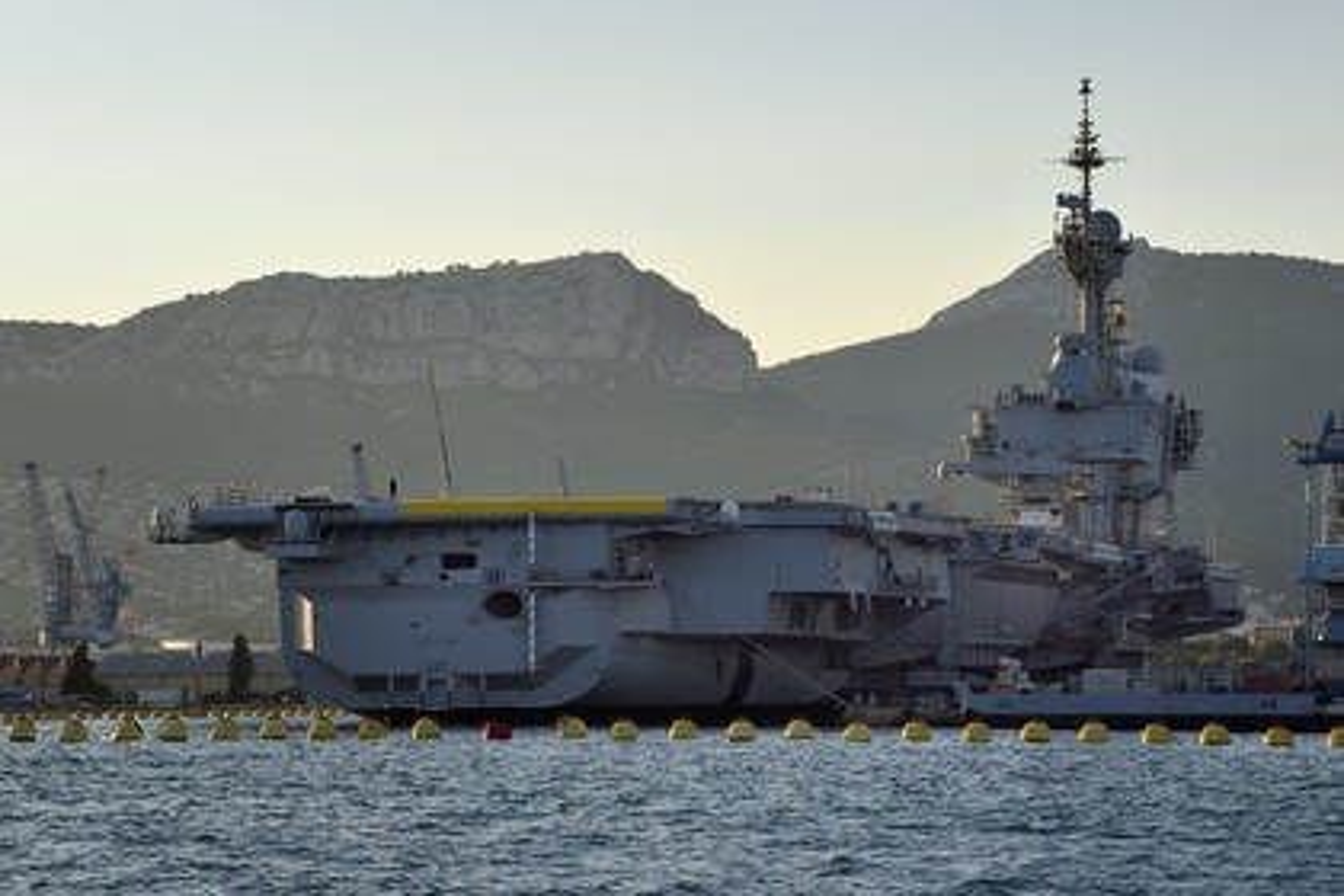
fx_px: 4853
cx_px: 672
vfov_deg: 10.5
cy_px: 448
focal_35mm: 130
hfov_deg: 15.8
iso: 200
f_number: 8
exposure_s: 1/400
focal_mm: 130
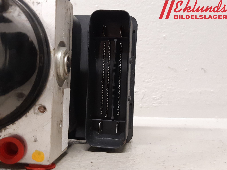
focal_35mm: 26
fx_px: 170
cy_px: 85
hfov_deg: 67.3
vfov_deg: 53.1
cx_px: 114
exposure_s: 1/33
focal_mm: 3.93
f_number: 1.7
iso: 250
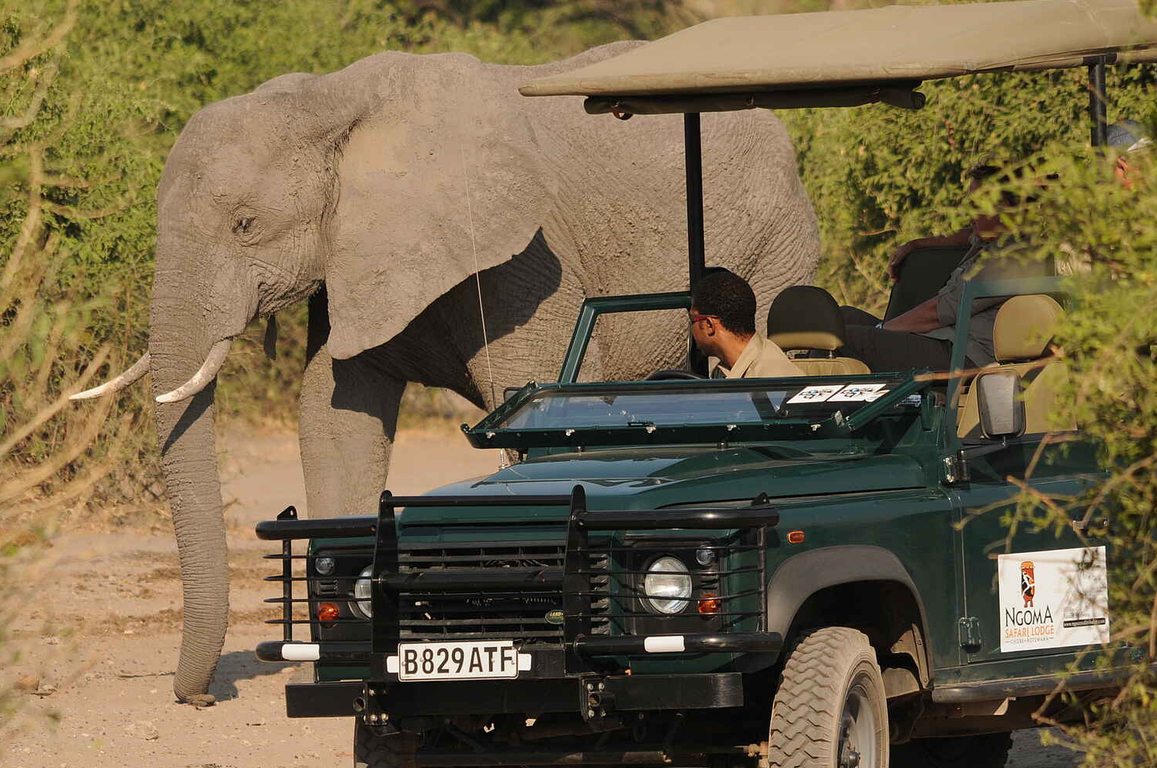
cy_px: 476
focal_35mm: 522
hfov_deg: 4.0
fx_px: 16753
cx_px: 470
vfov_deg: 2.6
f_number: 7.1
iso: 200
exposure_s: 1/800
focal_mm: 270
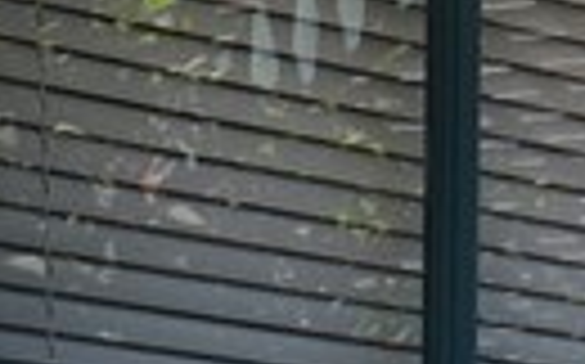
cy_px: 1128
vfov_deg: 6.2
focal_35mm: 192
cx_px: 428
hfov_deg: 10.9
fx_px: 3058
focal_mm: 5.4
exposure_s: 1/1238
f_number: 1.8
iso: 25
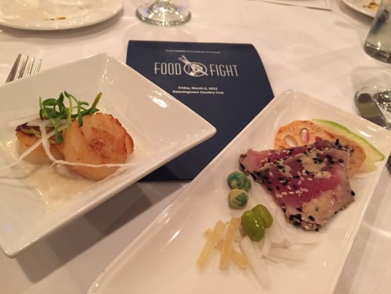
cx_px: 196
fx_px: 328
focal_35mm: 29
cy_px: 147
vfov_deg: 48.2
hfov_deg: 61.7
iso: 250
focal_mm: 4.15
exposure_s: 1/15
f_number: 2.2
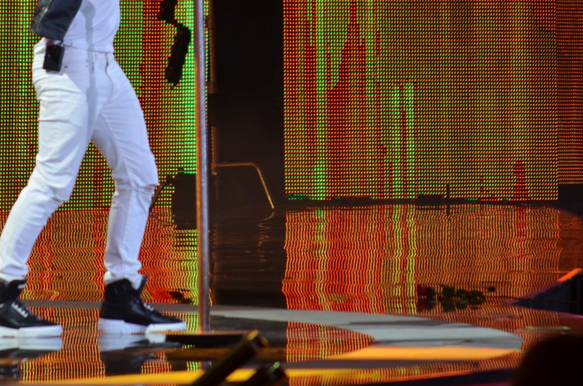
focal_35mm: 524
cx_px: 107
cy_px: 24
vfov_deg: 2.6
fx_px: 8469
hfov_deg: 3.9
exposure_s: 1/125
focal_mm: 180
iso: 800
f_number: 5.6
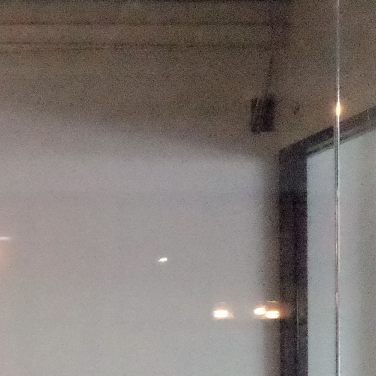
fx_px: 1438
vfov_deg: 14.3
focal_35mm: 117
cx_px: -350
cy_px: 493
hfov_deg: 13.1
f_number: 5.6
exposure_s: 1/500
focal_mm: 18.3
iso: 12800
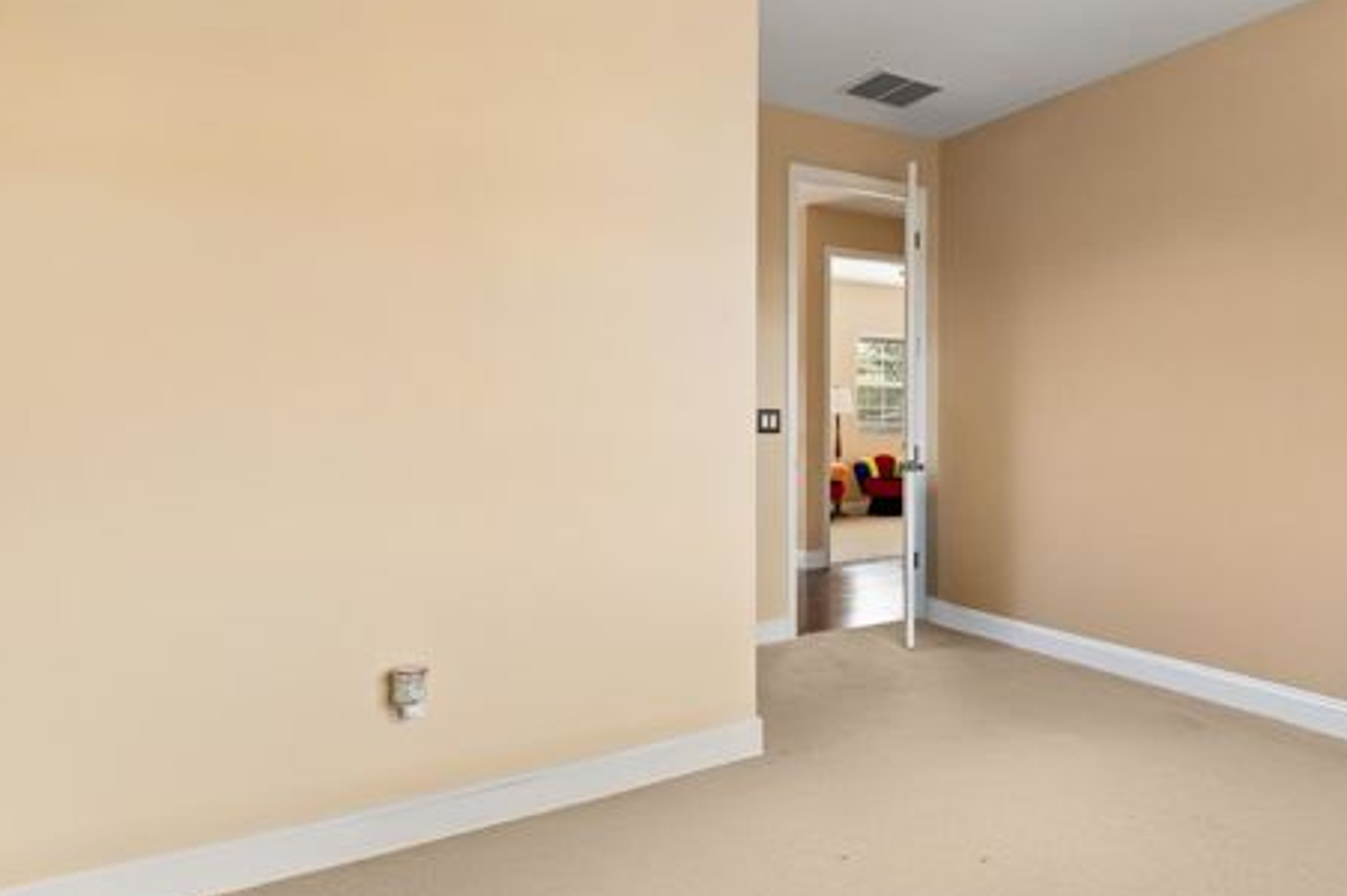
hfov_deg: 67.6
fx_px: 935
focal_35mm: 25
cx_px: 987
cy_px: 393
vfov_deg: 51.1
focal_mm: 16
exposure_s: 1/200
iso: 2500
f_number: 5.6
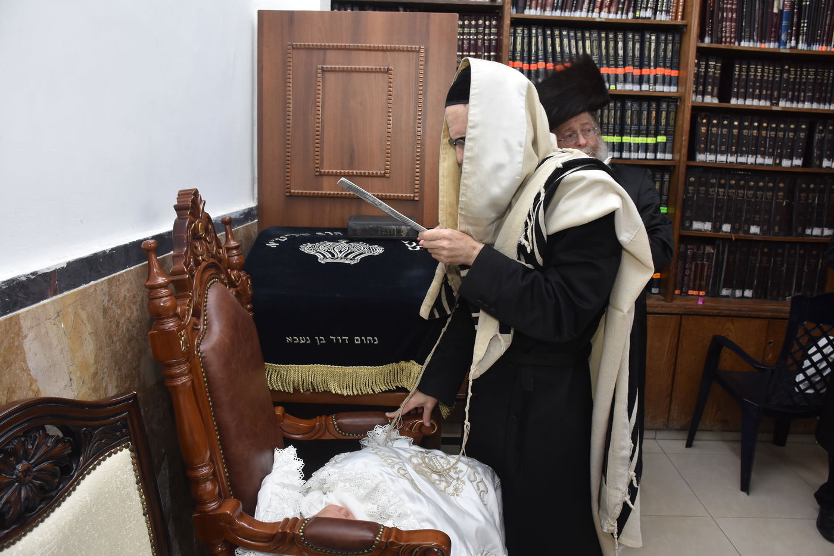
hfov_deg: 67.4
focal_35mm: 27
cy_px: 278
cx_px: 417
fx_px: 625
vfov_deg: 47.9
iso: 1000
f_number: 6.3
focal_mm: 18
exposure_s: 1/125
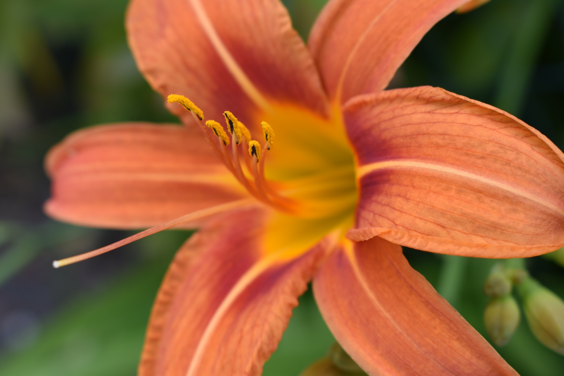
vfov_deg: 21.6
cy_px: 188
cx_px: 282
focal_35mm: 63
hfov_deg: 31.9
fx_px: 987
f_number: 7.1
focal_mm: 42
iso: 125
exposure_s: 1/125
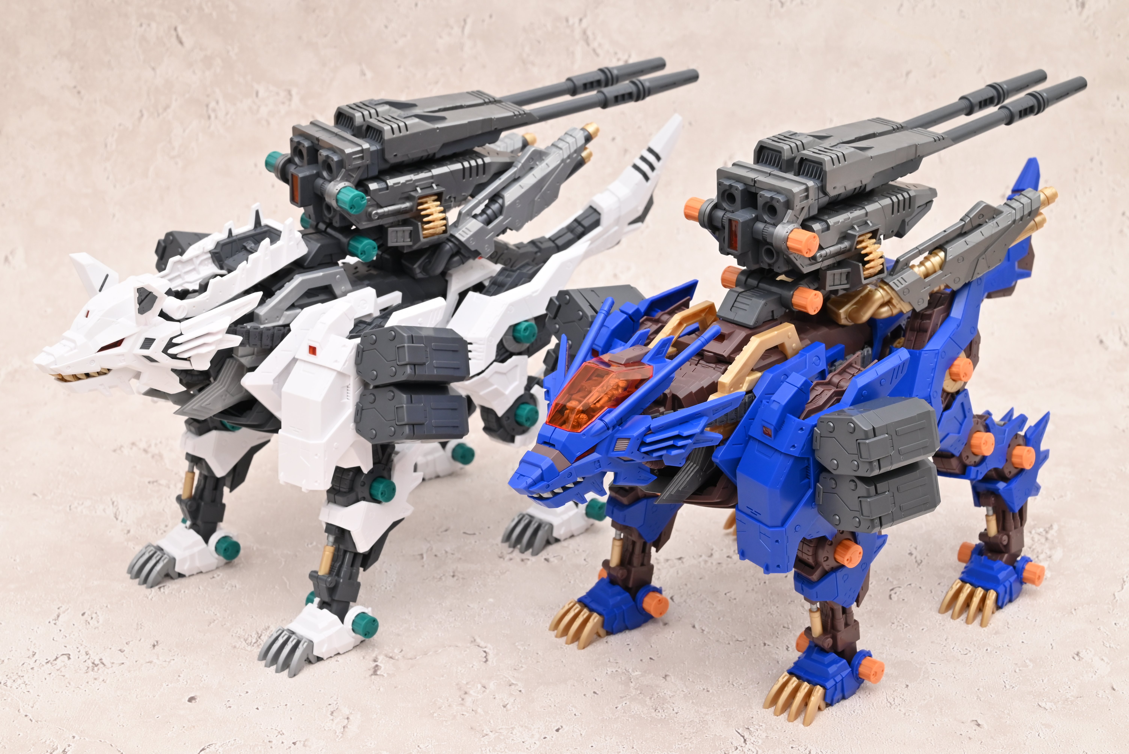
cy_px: 377
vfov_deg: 19.5
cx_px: 564
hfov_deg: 28.8
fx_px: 2196
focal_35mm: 70
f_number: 16
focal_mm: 70
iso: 800
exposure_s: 1/60
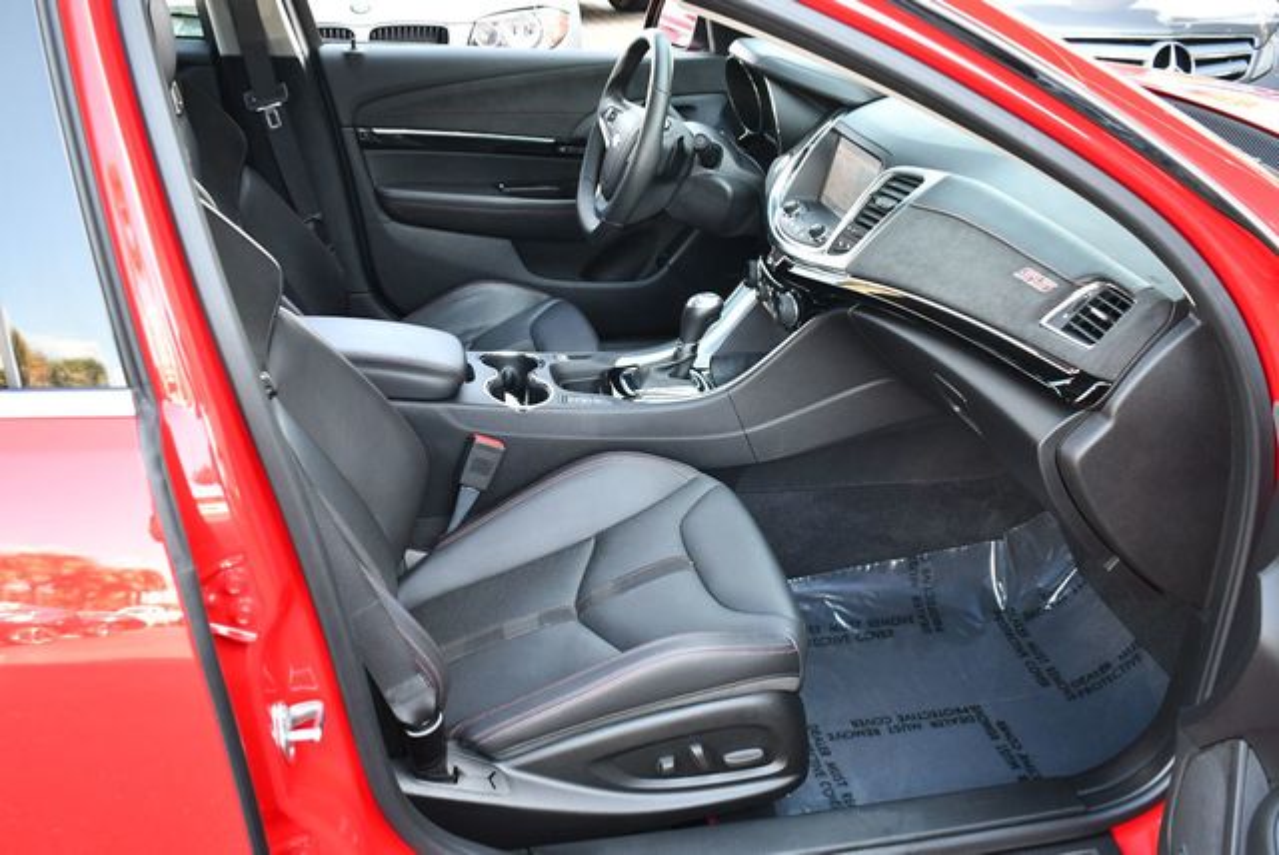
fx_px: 1280
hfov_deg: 53.1
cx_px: 640
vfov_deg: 36.9
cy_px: 428
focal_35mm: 36
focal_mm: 18
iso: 800
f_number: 3.5
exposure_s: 1/160
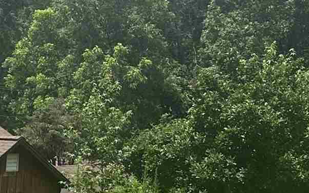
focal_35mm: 130
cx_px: -107
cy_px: 195
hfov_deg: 15.2
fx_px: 1095
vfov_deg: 10.0
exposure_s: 1/3472
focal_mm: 6.86
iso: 80
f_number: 1.78
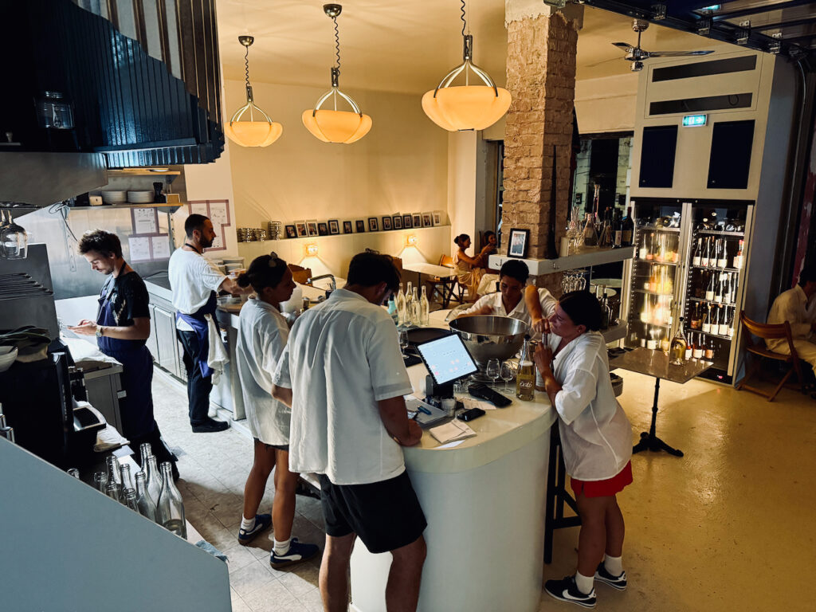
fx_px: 566
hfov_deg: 71.6
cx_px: 408
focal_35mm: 24
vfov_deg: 56.8
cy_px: 306
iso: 640
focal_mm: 6.76
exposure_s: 1/33
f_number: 1.78
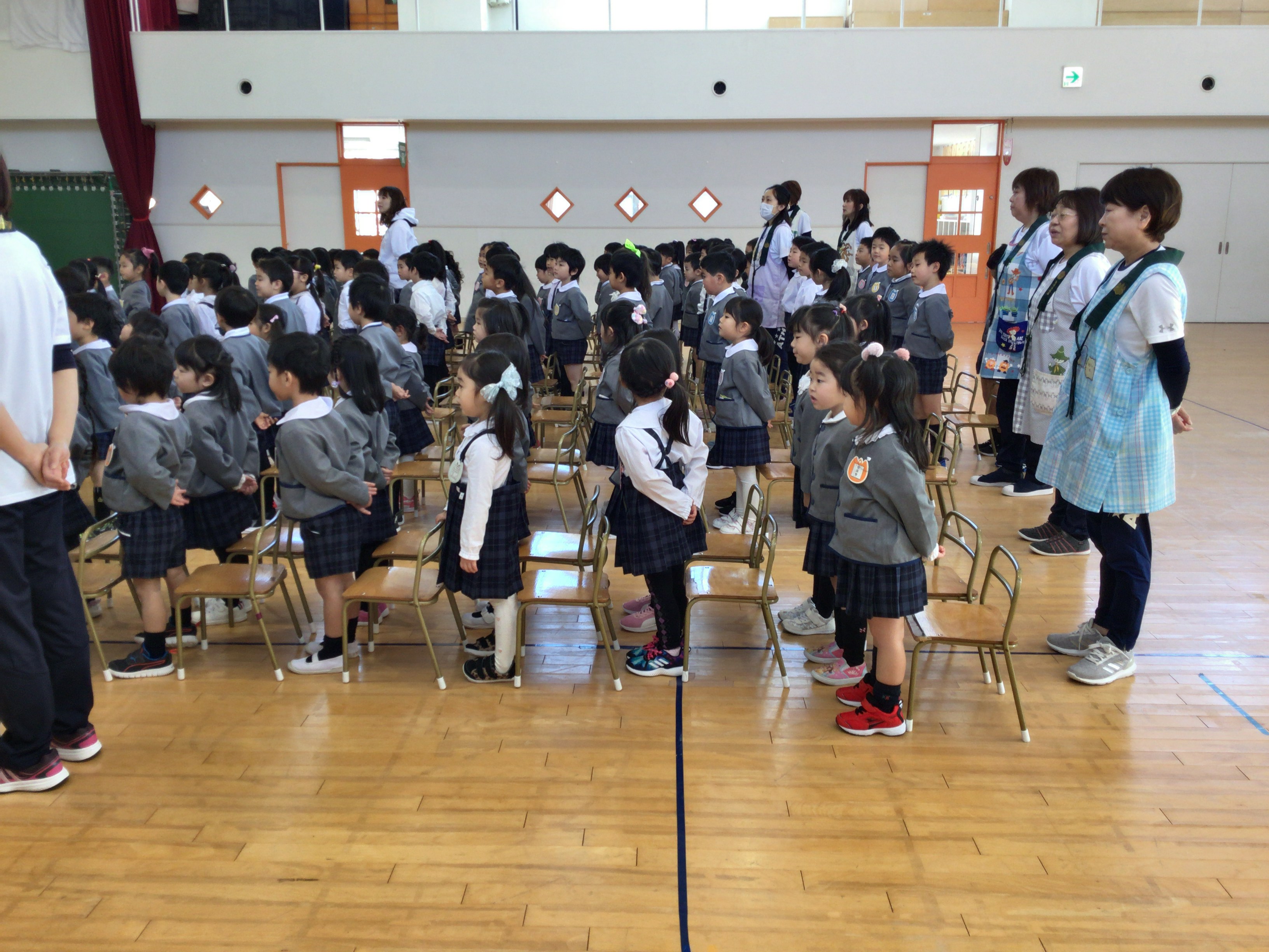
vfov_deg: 45.4
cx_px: 634
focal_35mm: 31
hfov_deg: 58.4
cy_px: 476
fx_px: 1136
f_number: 2.4
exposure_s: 1/30
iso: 32
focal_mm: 3.3
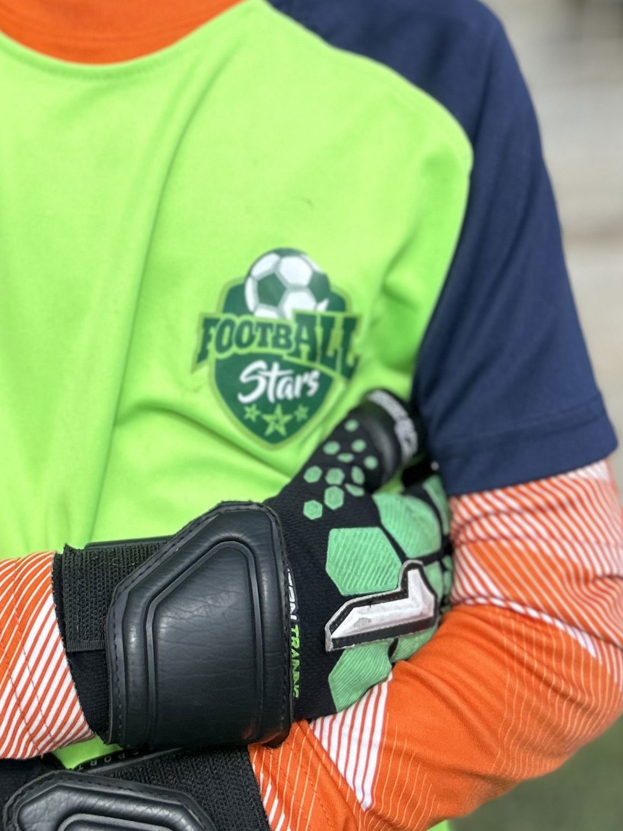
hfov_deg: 21.7
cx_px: 155
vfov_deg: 28.4
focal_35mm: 67
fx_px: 1608
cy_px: 181
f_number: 1.5
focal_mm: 5.7
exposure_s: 1/2695
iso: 50
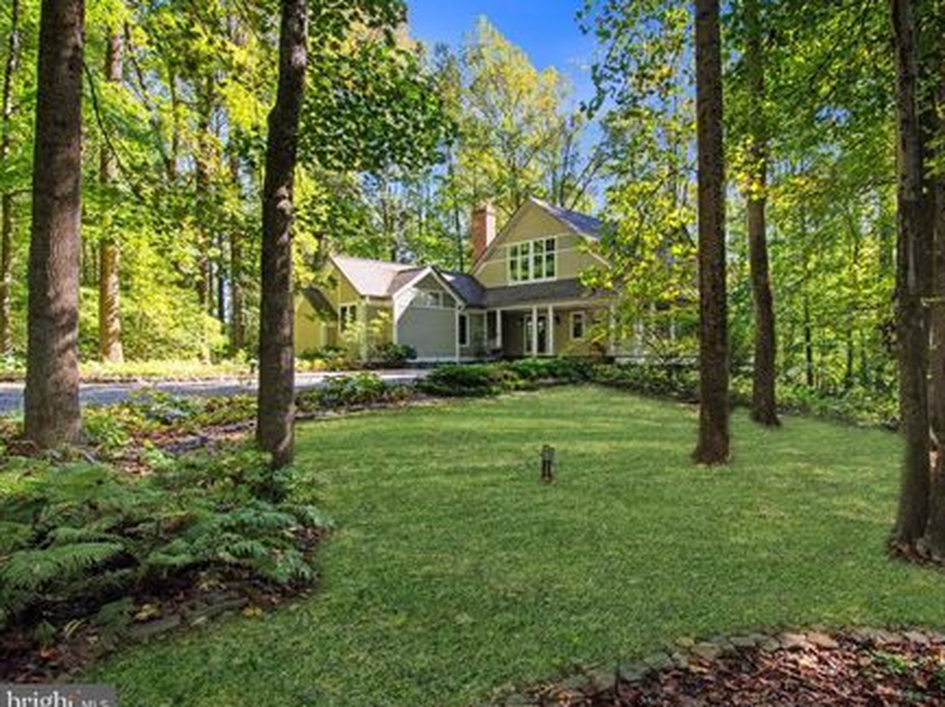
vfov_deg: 65.9
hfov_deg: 81.2
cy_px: 359
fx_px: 546
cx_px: 543
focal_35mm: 20
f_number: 8
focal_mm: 12
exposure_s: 1/250
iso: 800
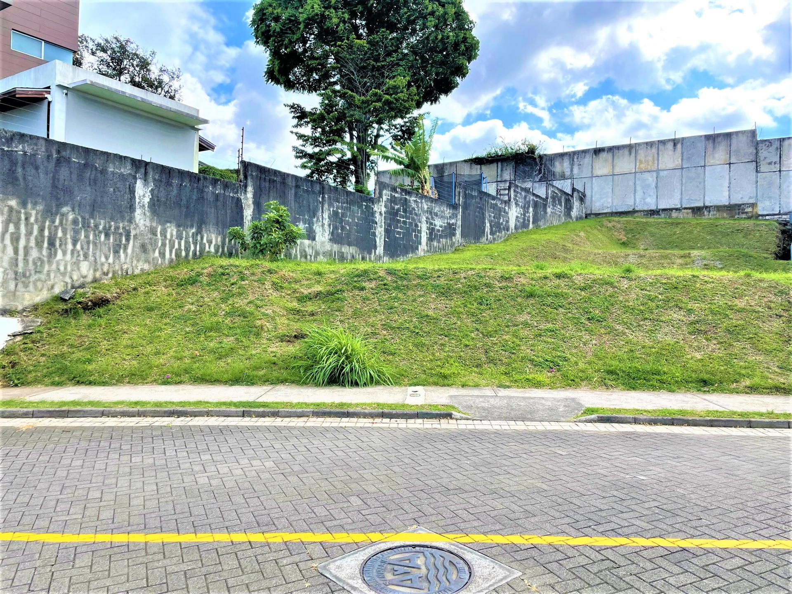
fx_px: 595
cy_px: 297
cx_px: 396
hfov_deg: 67.3
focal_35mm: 26
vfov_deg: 53.1
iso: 32
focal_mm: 4.2
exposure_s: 1/1435
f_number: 1.6
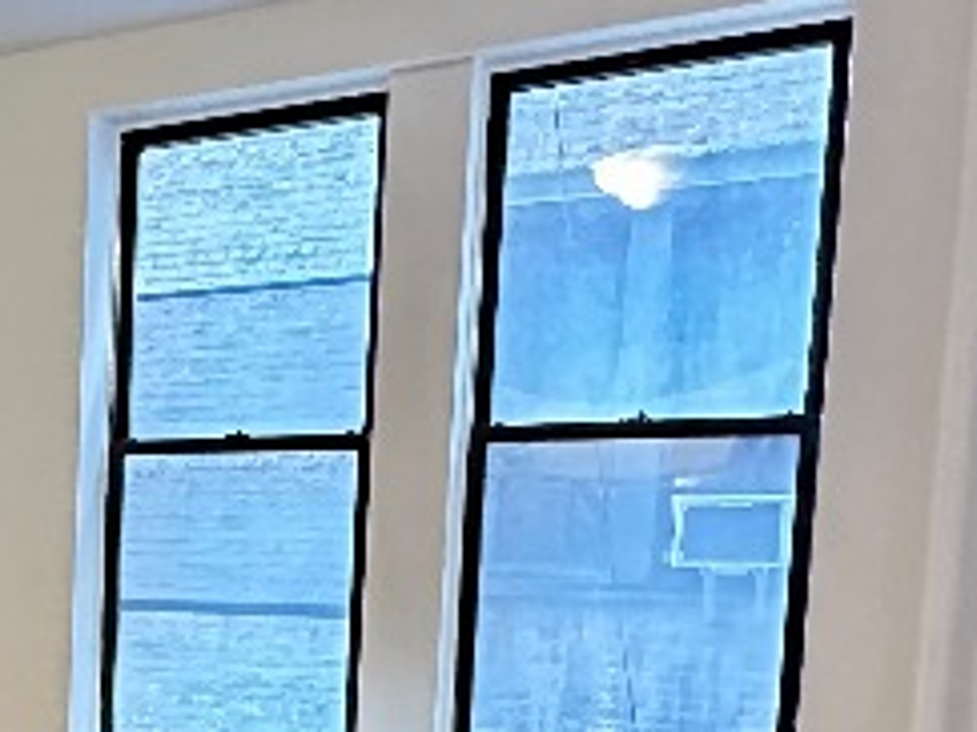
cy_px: 704
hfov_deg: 26.4
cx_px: -378
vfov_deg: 23.9
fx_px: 1664
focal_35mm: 59
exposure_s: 1/30
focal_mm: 2.22
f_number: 2.2
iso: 1250
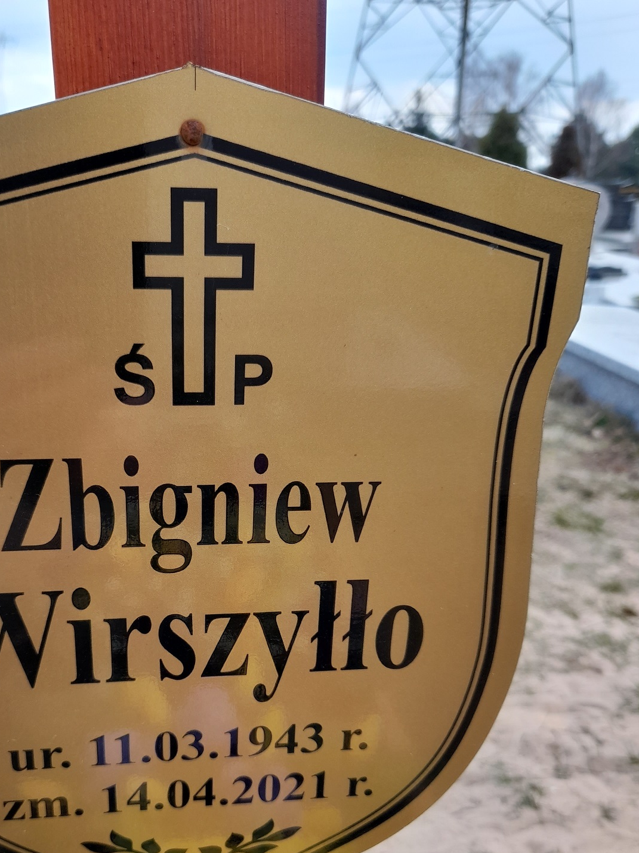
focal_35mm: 35
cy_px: 539
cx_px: 238
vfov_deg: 52.0
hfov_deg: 40.4
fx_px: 862
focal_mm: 4.6
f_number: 2
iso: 20
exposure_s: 1/169
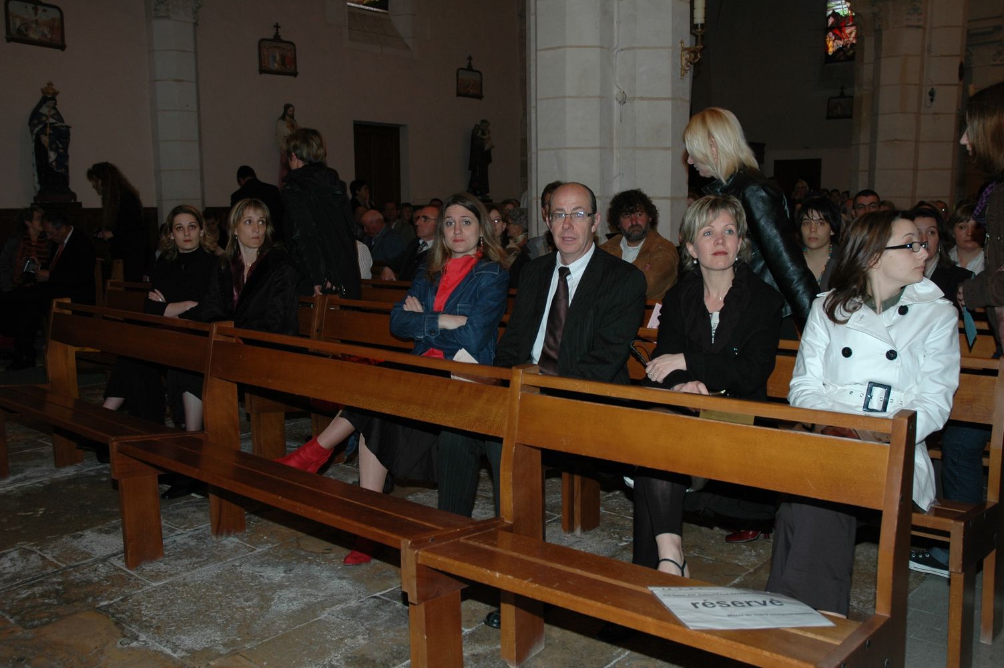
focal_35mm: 36
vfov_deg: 36.8
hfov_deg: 53.2
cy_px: 334
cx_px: 502
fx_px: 1003
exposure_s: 1/60
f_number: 4
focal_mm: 24
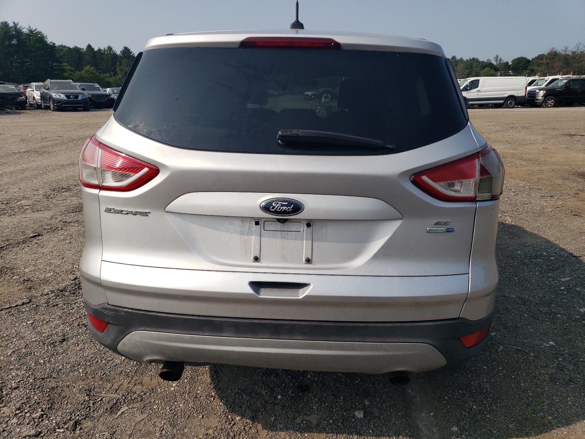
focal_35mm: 26
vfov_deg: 53.1
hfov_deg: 67.3
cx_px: 292
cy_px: 220
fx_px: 439
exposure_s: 1/5000
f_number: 1.5
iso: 50
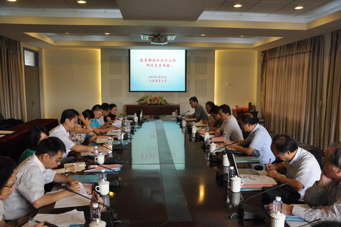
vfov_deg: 41.6
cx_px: 170
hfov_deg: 59.6
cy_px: 114
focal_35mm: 32
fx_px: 298
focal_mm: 21
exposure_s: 1/80
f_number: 4
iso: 360
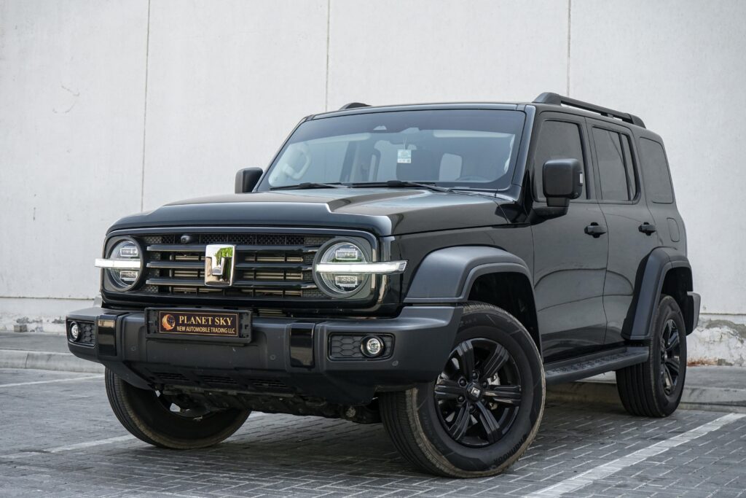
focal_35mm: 58
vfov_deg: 23.4
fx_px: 1202
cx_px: 373
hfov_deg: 34.5
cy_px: 249
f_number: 8
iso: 500
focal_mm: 58
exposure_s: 1/400
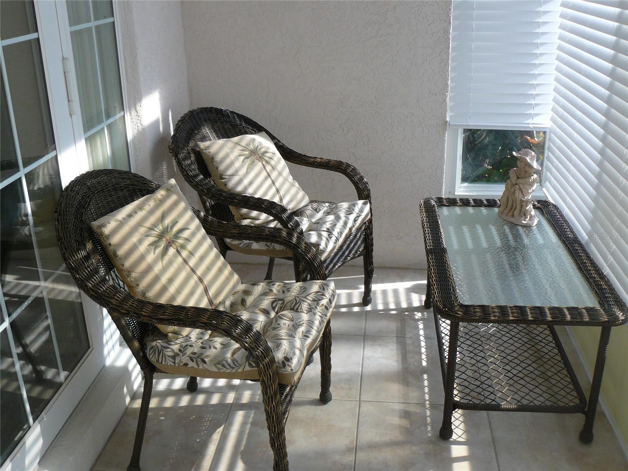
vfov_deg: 39.7
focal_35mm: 36
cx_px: 314
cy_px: 236
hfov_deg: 51.4
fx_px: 653
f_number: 4
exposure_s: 1/250
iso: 100
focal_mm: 6
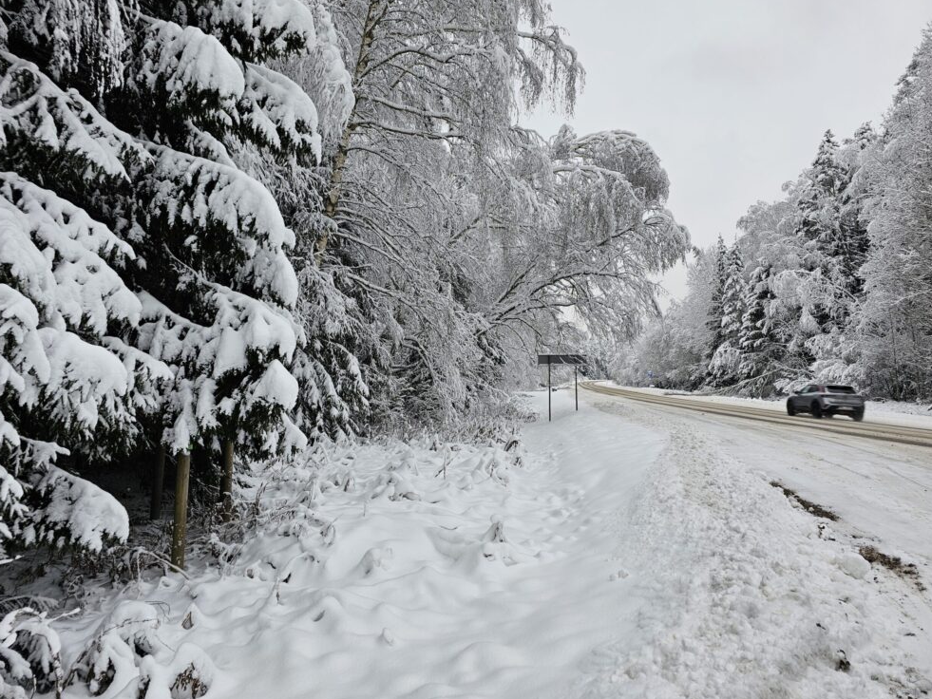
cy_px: 355
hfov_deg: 71.6
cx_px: 448
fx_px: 646
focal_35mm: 24
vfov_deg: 56.8
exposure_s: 1/113
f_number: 1.7
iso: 10
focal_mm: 6.3
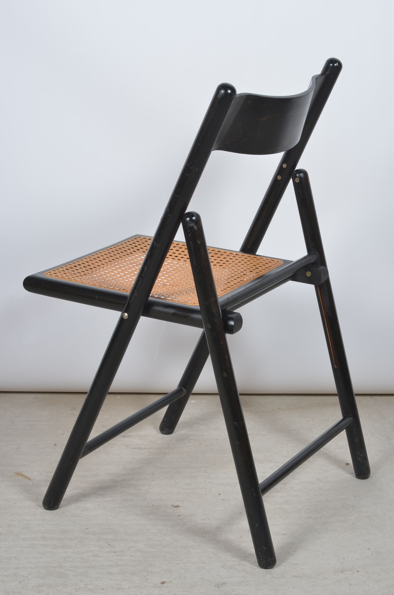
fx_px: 1237
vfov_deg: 27.0
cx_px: 197
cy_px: 298
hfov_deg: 18.1
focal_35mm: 75
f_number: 11
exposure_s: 1/125
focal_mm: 50
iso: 100
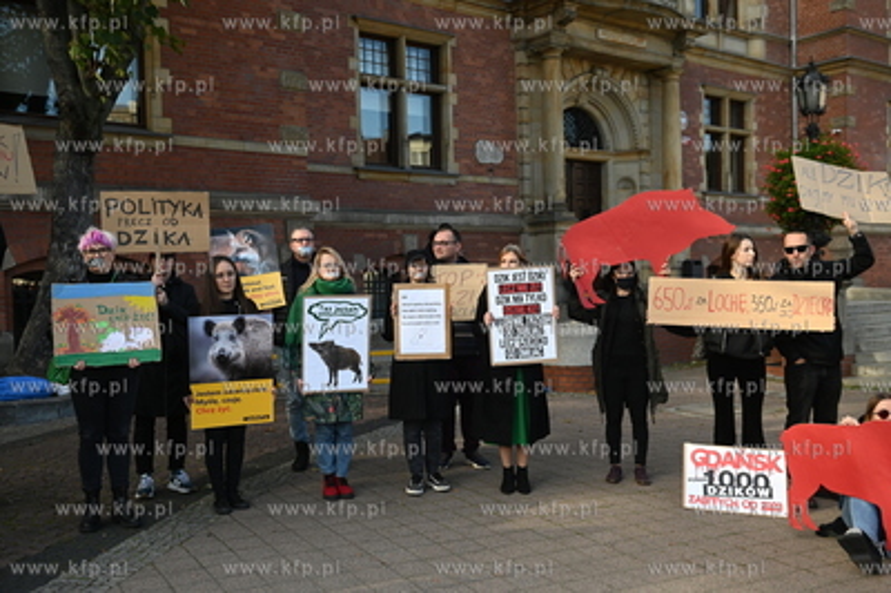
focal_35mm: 36
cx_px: 446
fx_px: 890
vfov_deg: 36.8
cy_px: 296
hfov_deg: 53.2
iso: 400
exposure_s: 1/1000
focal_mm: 36
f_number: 4
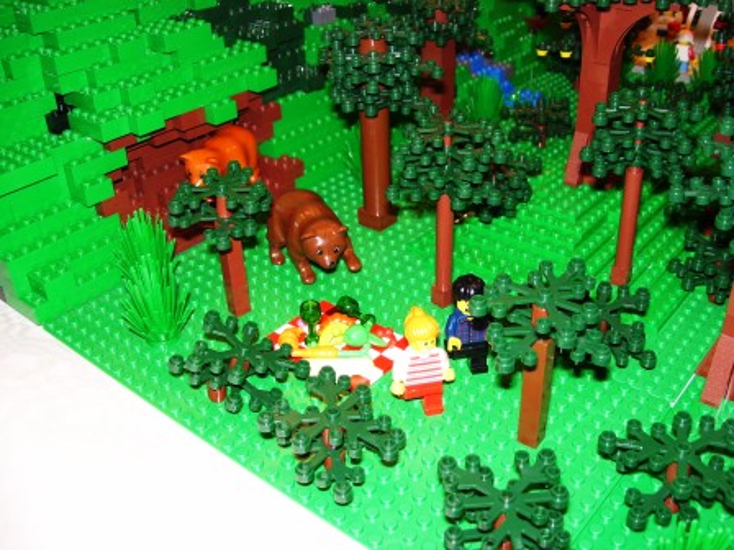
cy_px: 275
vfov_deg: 39.7
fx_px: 763
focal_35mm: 36
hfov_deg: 51.4
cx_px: 367
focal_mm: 6
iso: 80
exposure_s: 1/60
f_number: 2.7
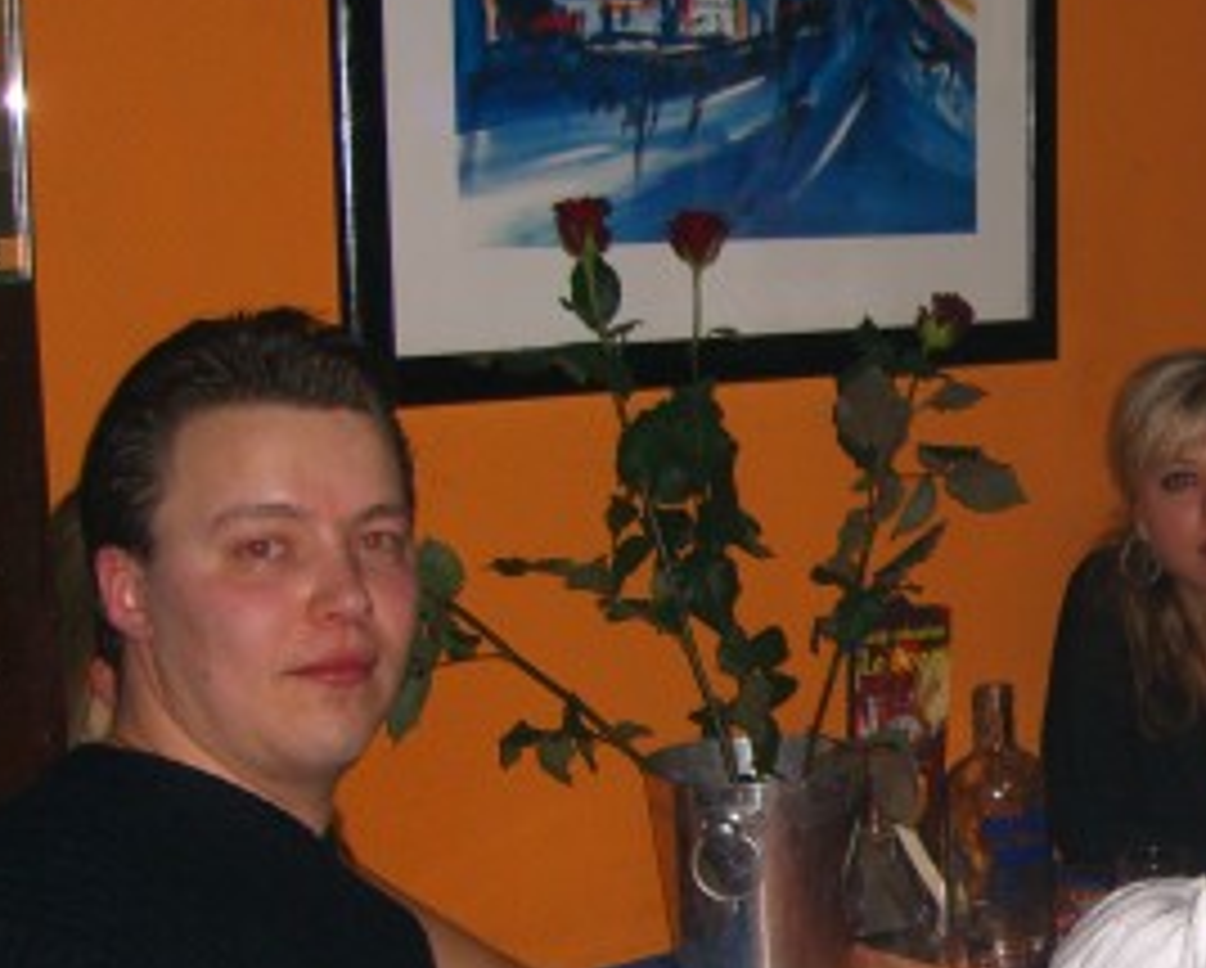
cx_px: 1251
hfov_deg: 22.0
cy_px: 725
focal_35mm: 83
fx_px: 2966
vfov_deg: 18.4
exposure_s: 1/60
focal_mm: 7.9
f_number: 2.8
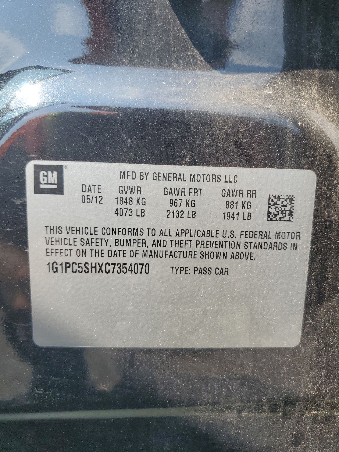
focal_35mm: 26
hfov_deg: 53.1
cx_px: 170
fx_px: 339
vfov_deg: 67.3
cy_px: 226
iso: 50
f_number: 1.5
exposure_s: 1/667
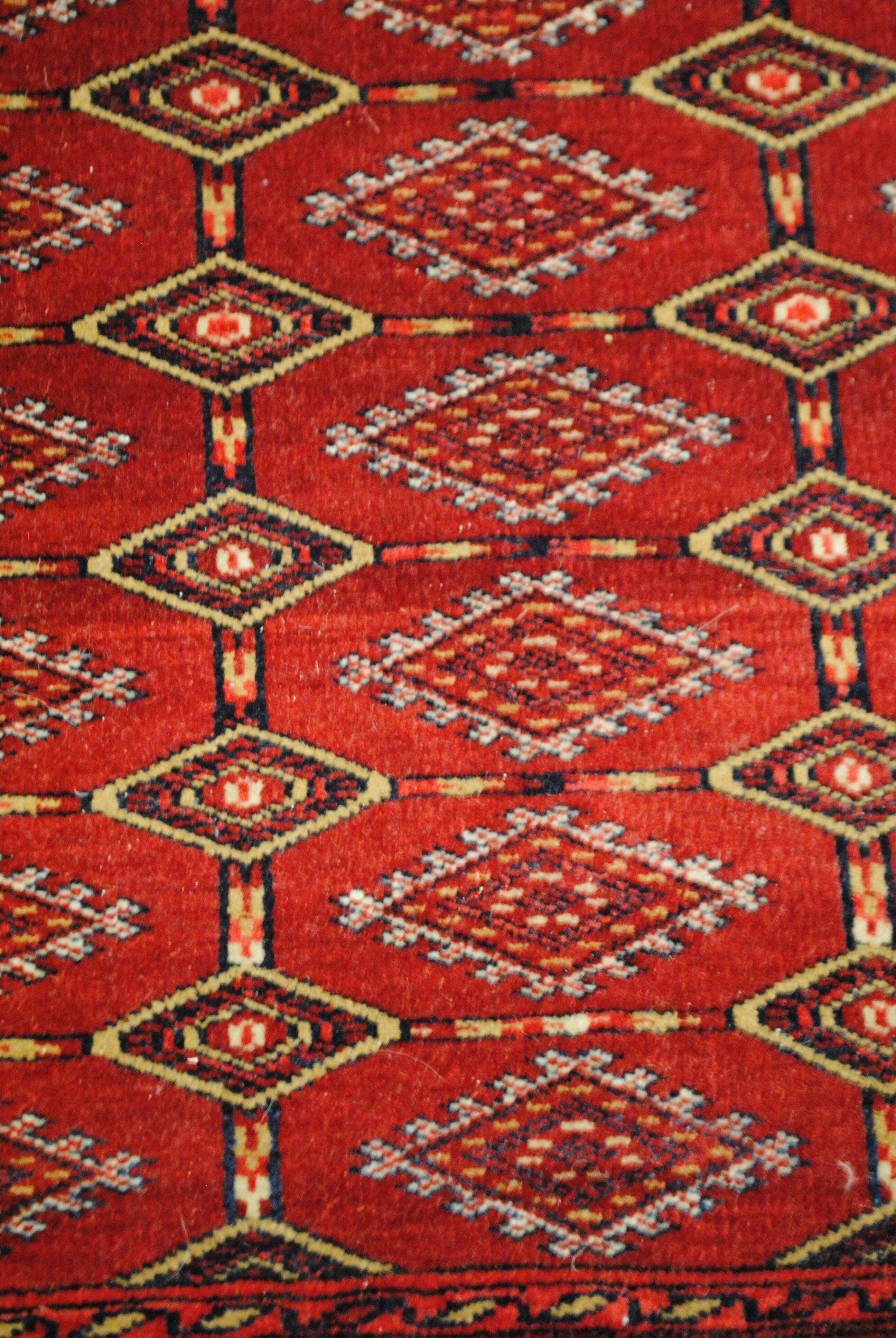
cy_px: 669
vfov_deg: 27.0
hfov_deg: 18.2
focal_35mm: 75
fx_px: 2792
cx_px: 448
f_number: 5.6
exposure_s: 1/10
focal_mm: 50
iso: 1600
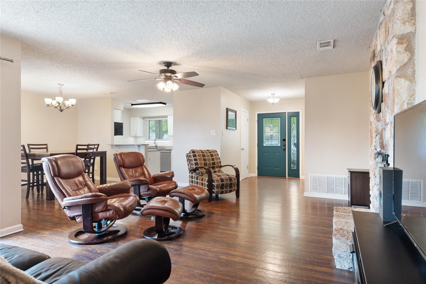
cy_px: 142
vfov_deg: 57.2
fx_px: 260
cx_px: 213
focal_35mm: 22
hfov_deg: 78.6
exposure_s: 1/1.25
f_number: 8
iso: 400
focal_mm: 22
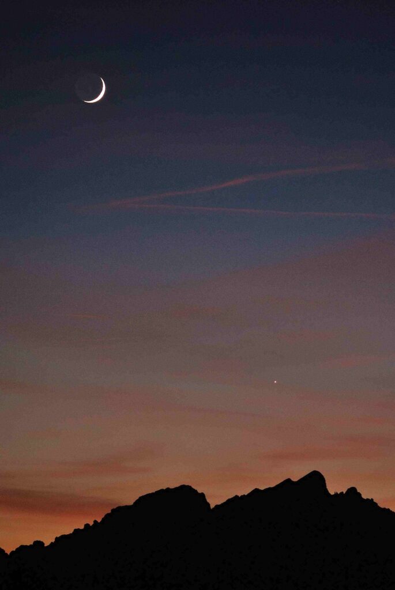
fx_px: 2955
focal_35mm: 180
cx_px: 198
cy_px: 295
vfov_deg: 11.4
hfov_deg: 7.6
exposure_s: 1/8
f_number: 4.5
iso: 400
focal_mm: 120
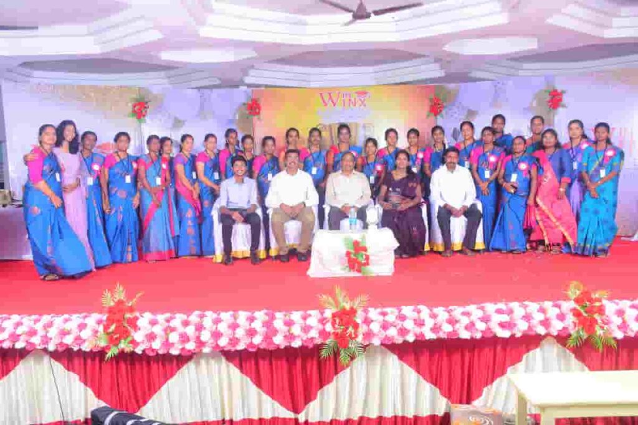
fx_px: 585
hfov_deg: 57.2
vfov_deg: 40.0
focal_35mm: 33
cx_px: 319
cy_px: 212
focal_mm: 22
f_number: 6.3
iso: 320
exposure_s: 1/125
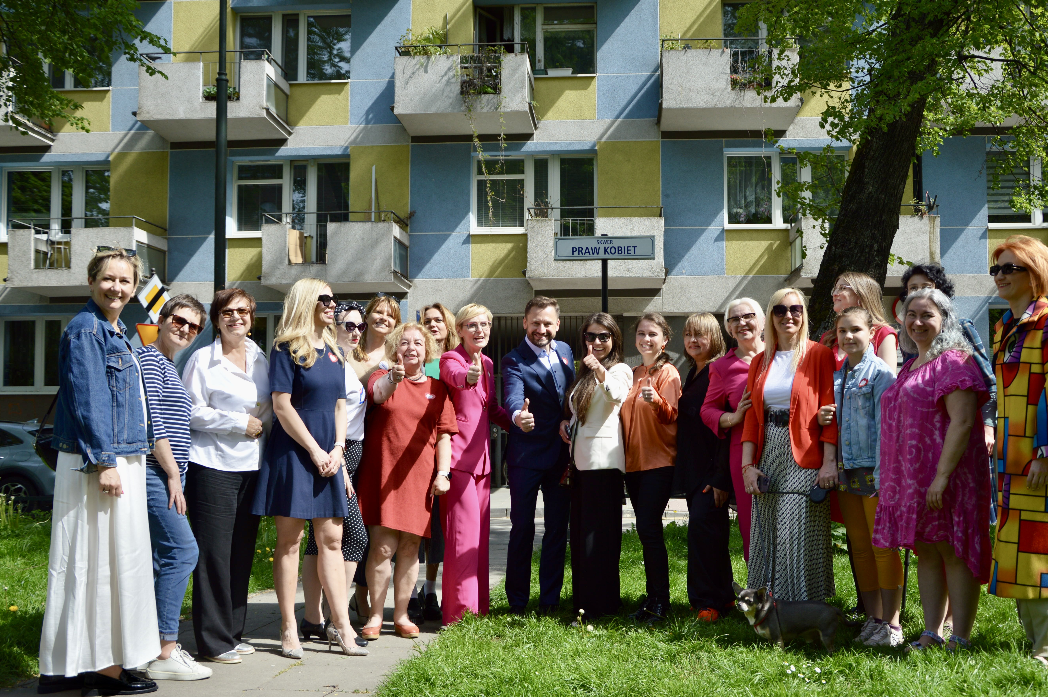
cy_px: 378
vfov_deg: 37.2
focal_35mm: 36
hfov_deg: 53.7
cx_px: 568
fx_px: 1034
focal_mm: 21
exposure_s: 1/640
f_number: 3.8
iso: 100
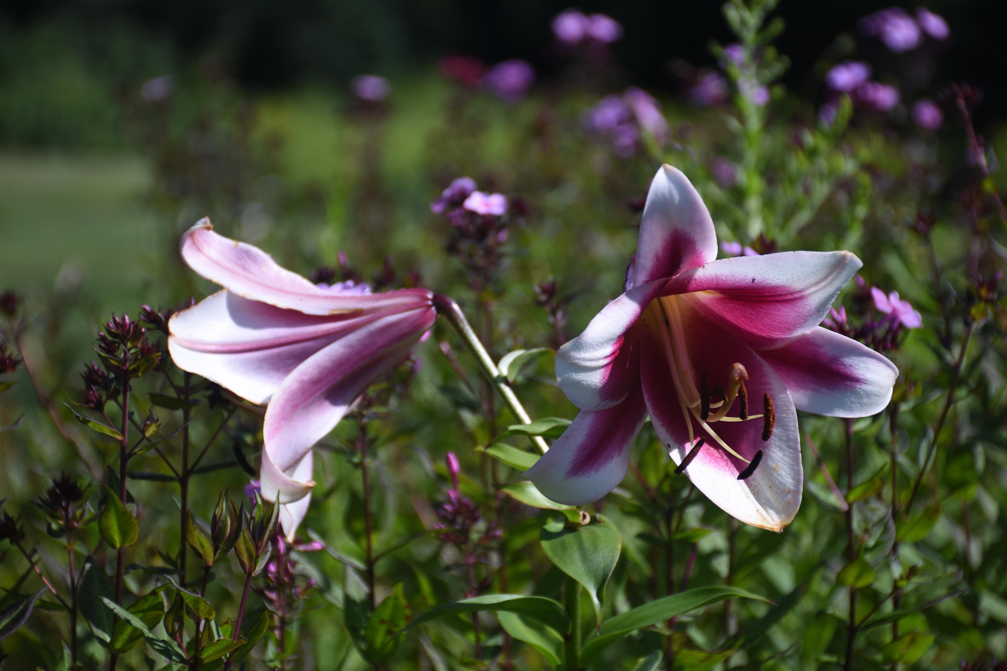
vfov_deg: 10.8
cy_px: 336
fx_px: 3566
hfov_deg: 16.1
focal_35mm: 128
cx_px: 504
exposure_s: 1/200
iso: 100
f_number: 5.3
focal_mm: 85
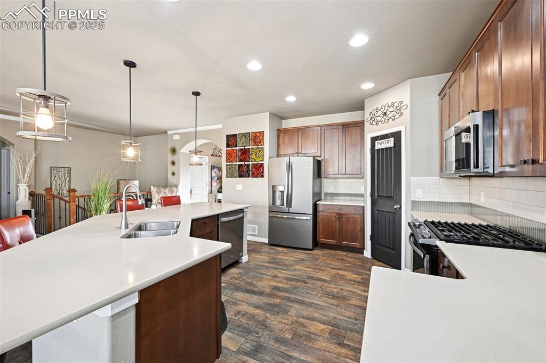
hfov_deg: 100.4
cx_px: 273
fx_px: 227
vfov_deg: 77.3
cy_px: 182
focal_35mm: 15
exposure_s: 2
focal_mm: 15
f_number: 11
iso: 100
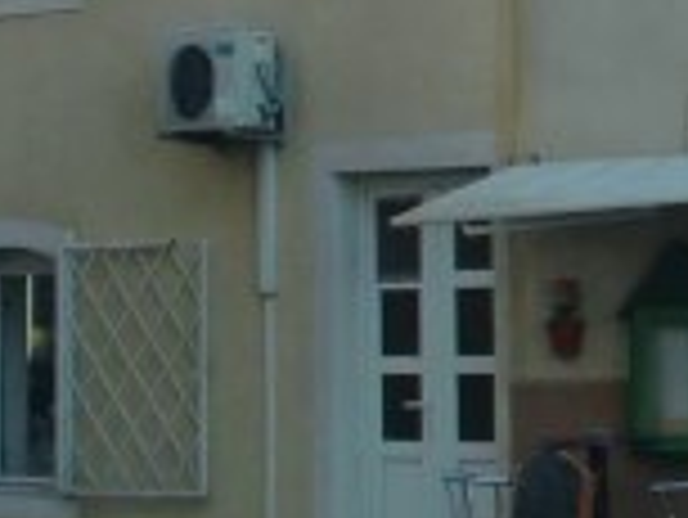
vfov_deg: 9.3
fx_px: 3163
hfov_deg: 11.8
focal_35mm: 159
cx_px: 1070
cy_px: -14
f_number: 8.9
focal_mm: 6.66
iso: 100
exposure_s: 1/125
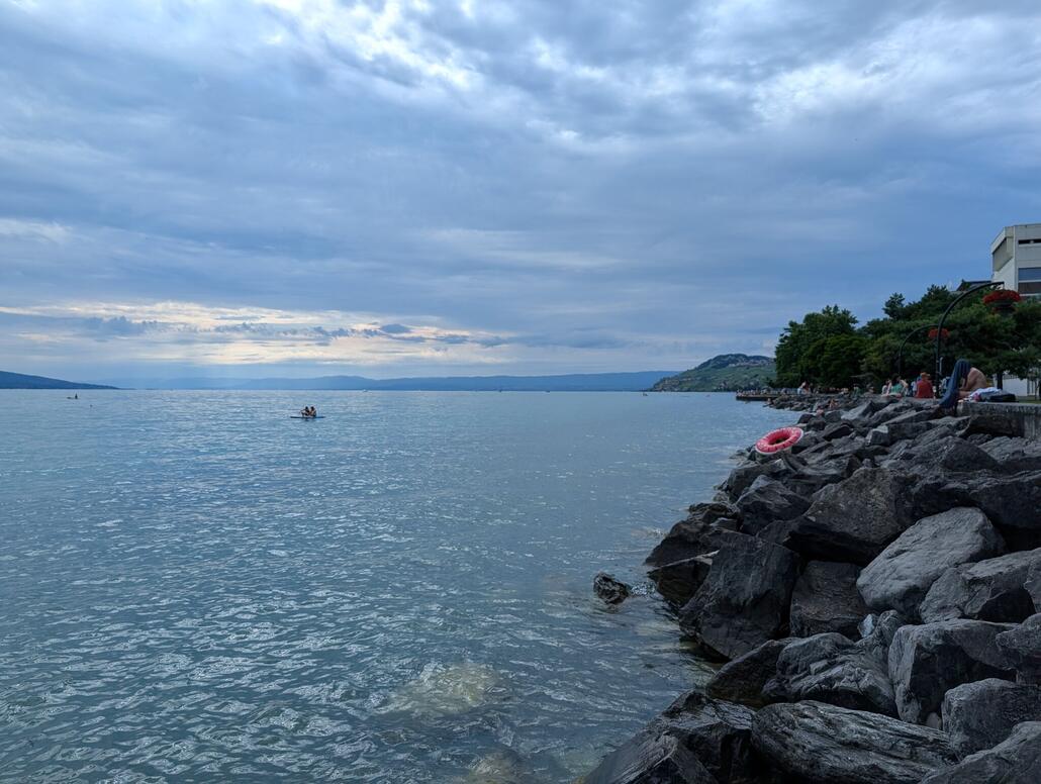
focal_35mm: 24
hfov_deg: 71.5
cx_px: 520
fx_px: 723
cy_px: 392
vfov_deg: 57.0
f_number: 1.68
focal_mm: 6.9
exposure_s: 1/2174
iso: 20
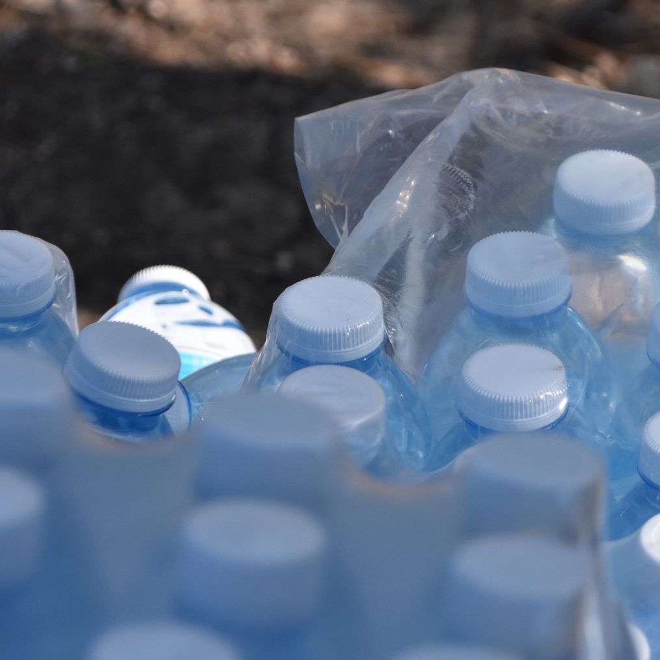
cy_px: 286
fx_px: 6989
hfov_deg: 5.4
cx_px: 652
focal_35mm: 324
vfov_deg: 5.4
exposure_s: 1/1000
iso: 800
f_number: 8
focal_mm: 122
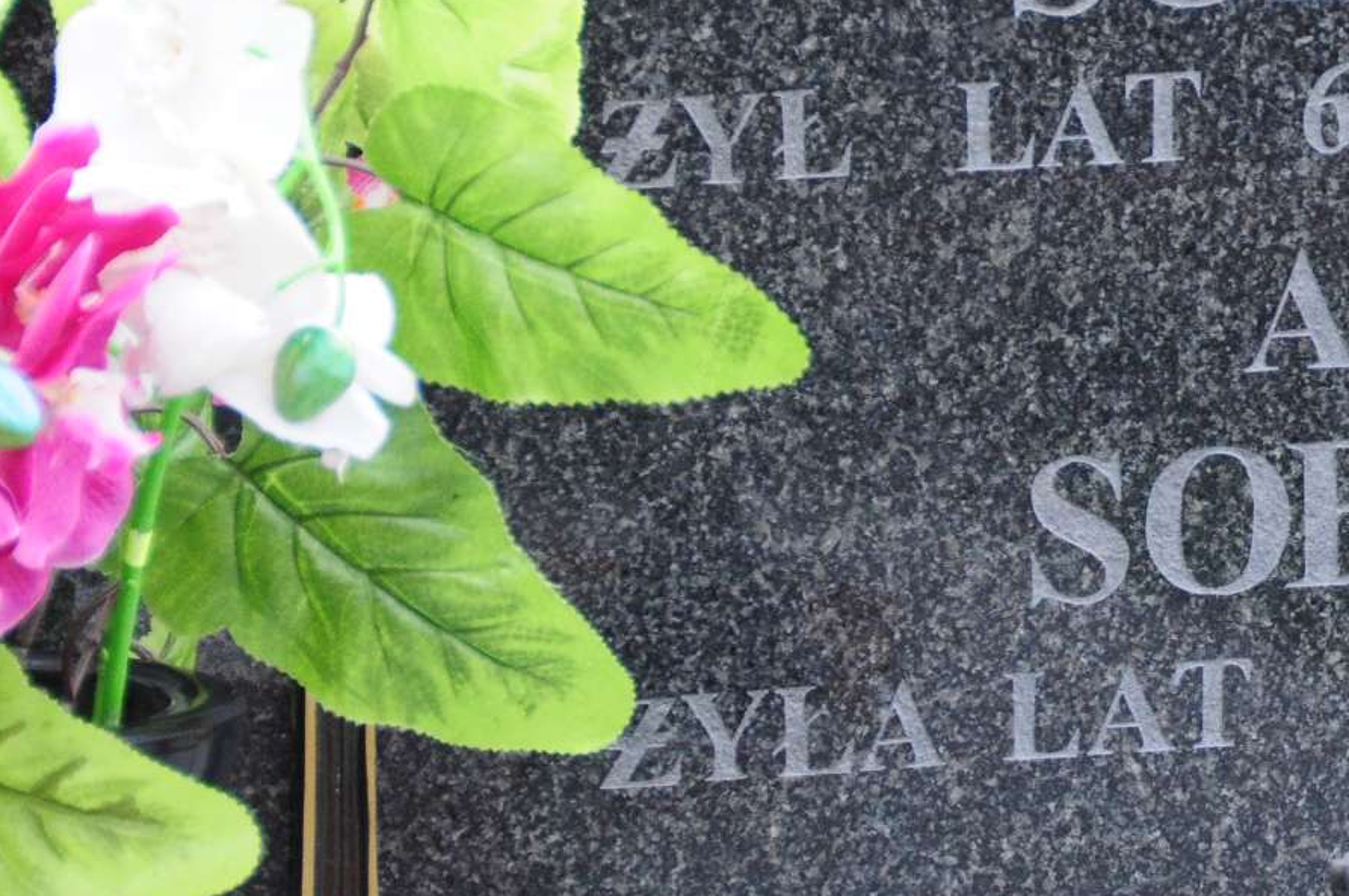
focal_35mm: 432
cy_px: 172
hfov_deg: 4.8
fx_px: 16167
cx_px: 1470
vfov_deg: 3.2
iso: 640
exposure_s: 1/125
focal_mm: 120
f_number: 7.1
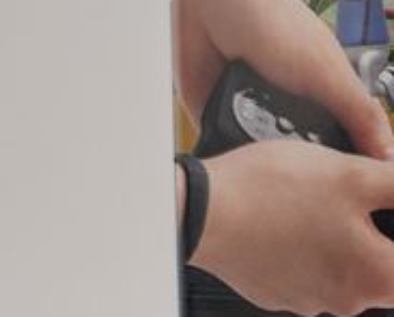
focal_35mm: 128
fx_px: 1495
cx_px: 742
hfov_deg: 13.3
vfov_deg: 11.4
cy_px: 528
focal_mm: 6.9
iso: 51
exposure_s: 1/43.1
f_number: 1.68
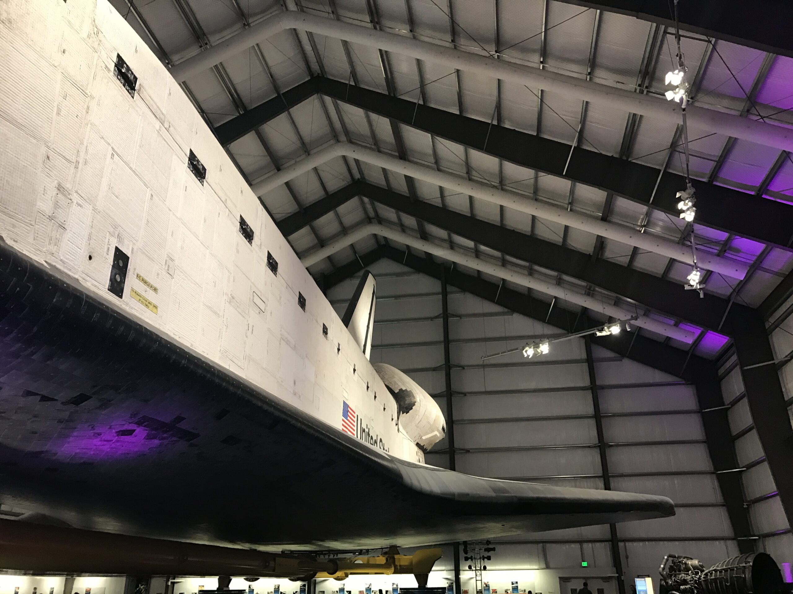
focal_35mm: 28
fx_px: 641
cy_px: 297
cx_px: 396
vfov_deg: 49.7
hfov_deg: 63.4
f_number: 1.8
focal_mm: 3.99
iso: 40
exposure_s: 1/15
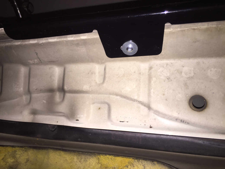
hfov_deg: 61.7
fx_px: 188
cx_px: 112
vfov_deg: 48.2
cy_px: 84
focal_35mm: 29
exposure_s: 1/47
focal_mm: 4.15
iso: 32
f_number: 2.2
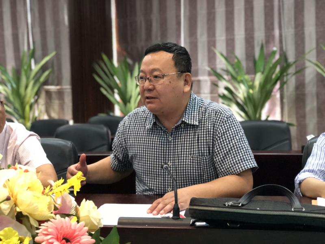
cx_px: 162
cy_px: 122
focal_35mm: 57
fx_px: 535
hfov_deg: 33.8
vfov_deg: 25.7
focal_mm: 6.6
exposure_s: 1/50
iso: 1250
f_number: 2.8
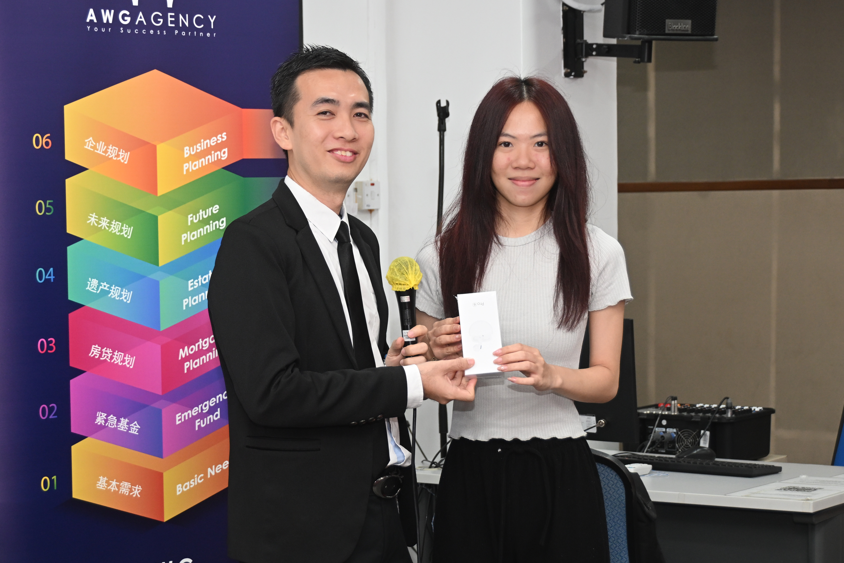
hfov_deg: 33.4
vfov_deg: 22.6
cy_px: 282
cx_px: 422
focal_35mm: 60
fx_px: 1407
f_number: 4.5
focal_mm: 40
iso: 640
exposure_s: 1/125
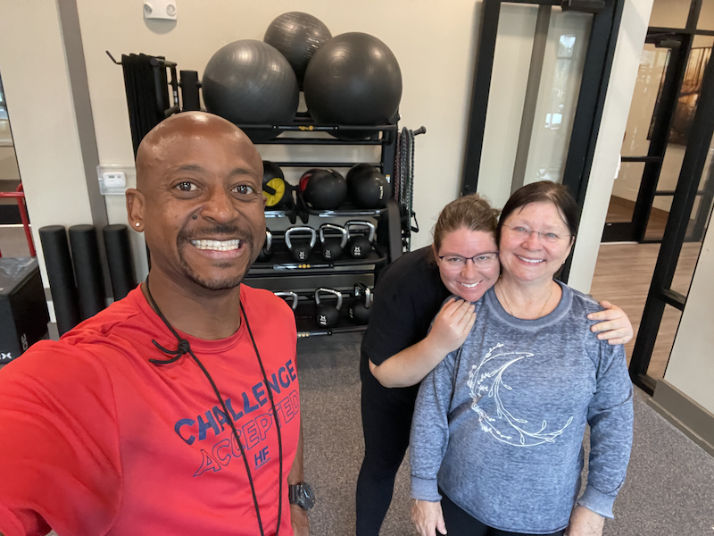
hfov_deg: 73.9
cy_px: 268
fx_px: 474
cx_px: 357
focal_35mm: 23
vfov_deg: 58.9
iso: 640
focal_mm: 2.71
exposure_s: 1/30
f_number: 2.2
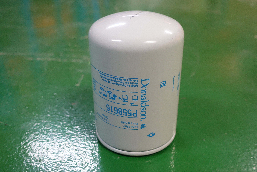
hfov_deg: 49.6
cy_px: 86
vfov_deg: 34.2
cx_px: 128
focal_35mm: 39
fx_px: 278
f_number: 2.8
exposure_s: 1/25
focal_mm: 14.3
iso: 800
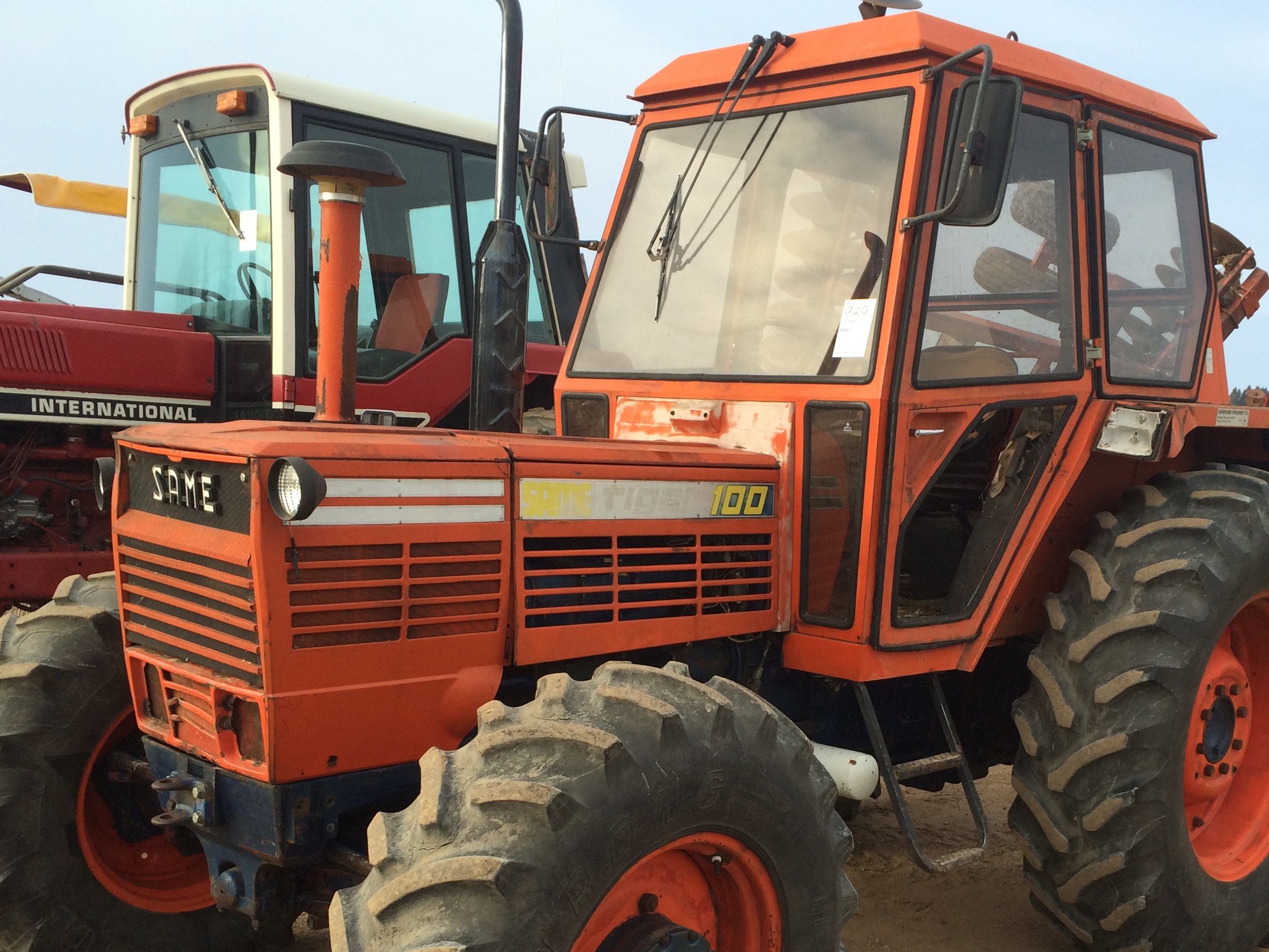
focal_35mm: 41
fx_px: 1503
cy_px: 634
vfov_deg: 34.8
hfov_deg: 45.7
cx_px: 716
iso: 32
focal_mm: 4.12
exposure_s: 1/471
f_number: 2.2
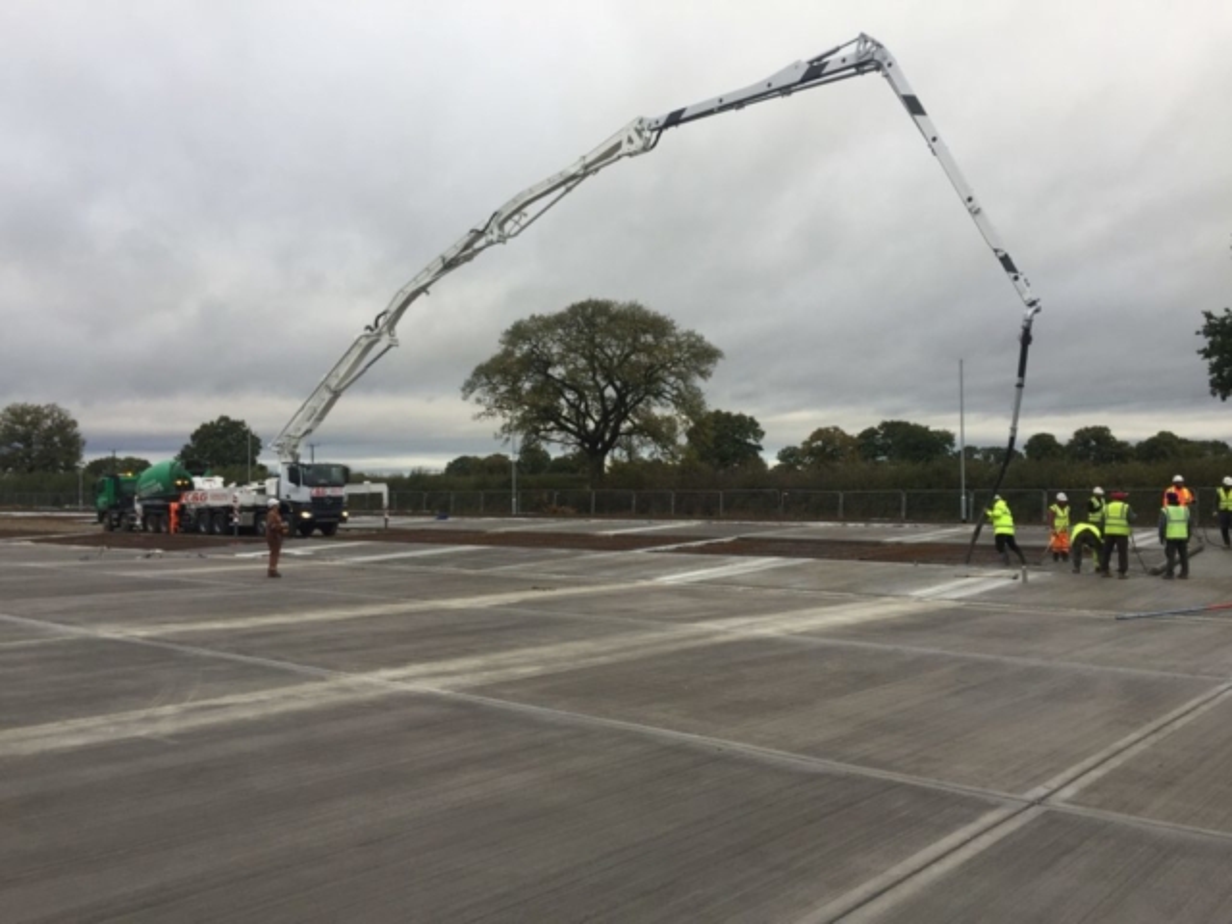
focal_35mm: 29
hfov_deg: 61.7
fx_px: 1032
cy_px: 462
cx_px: 616
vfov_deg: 48.2
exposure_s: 1/250
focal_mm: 4.15
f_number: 2.2
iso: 32
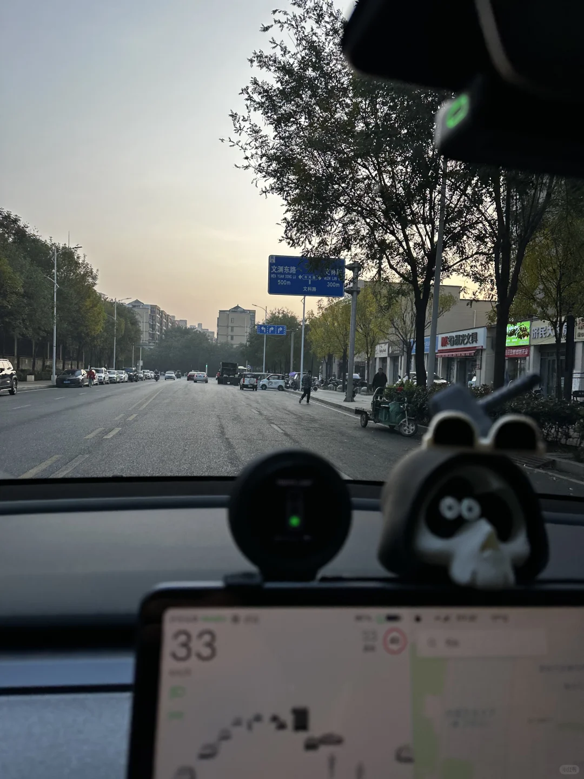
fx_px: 540
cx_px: 292
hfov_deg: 56.8
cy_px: 390
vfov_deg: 71.6
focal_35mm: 24
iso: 80
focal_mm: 6.86
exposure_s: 1/364
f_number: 1.78
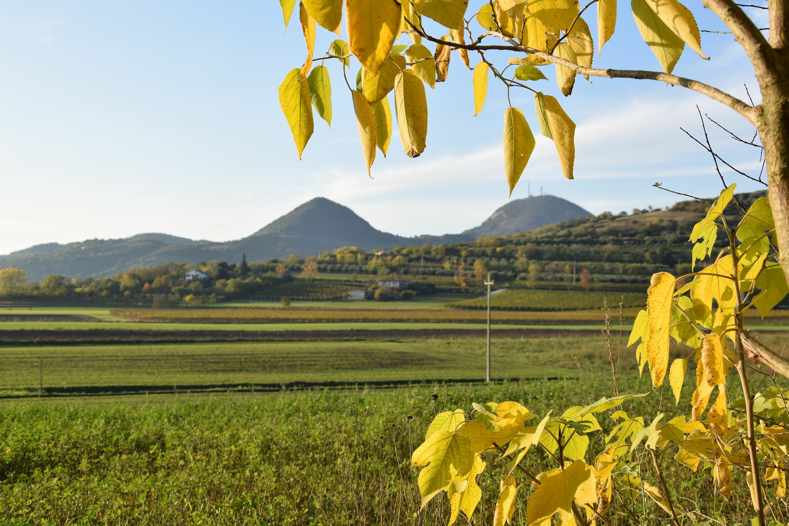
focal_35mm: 42
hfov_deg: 46.4
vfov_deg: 31.9
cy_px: 263
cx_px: 394
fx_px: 920
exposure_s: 1/250
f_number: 8
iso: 220
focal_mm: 28
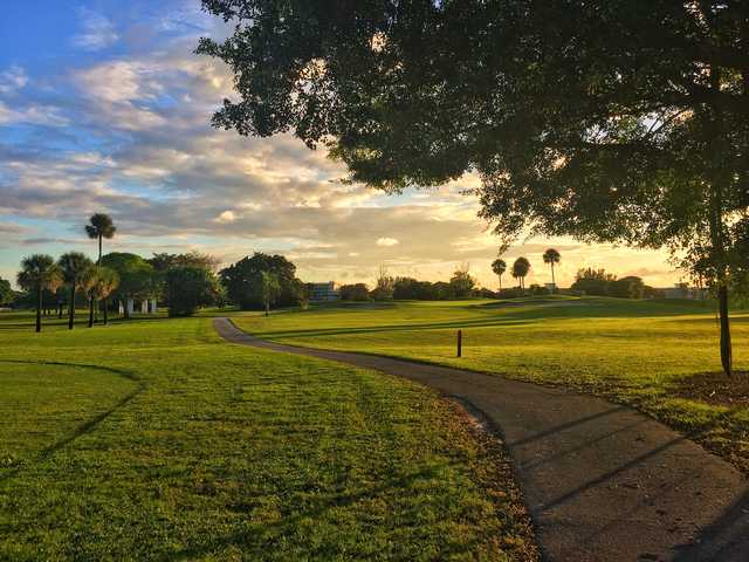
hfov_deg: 61.7
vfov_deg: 48.2
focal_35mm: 29
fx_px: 627
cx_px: 374
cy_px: 281
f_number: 2.2
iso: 32
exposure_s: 1/1068
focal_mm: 4.15
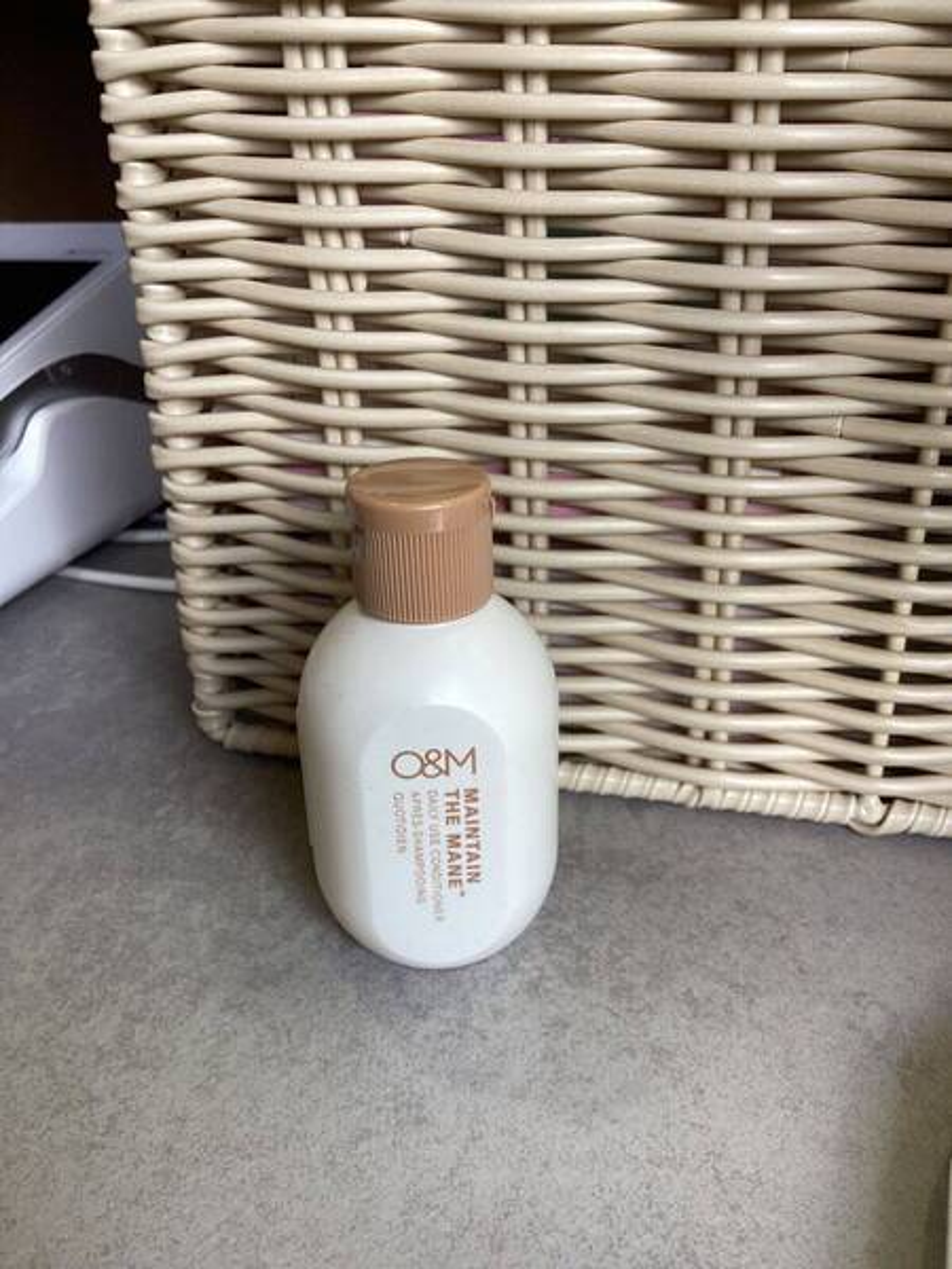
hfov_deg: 45.4
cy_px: 634
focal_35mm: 31
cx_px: 476
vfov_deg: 58.4
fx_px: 1137
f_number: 2.4
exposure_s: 1/100
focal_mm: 3.3
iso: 64
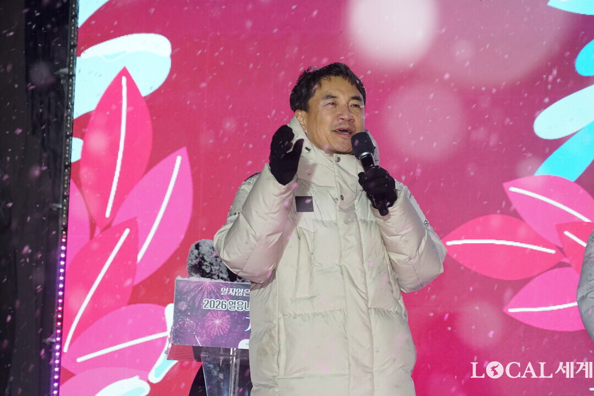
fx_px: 3960
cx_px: 297
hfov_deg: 8.6
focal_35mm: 240
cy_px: 198
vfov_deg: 5.7
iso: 1250
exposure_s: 1/100
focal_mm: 240
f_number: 8
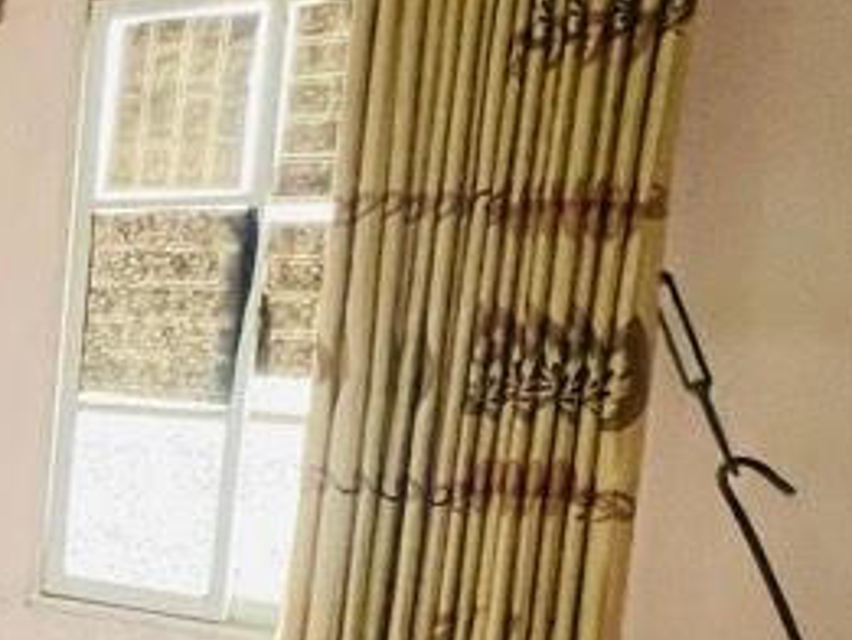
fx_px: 1256
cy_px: 568
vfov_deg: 27.6
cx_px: -277
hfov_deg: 29.5
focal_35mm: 51
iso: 500
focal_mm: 1.57
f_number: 1.8
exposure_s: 1/50
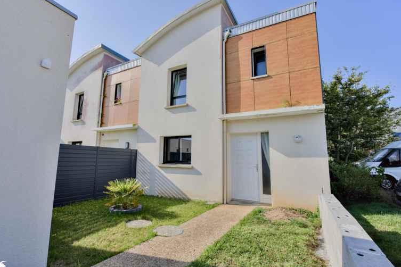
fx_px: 189
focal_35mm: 17
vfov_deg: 70.4
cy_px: 132
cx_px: 192
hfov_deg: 93.2
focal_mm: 16
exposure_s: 1/640
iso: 800
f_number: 8
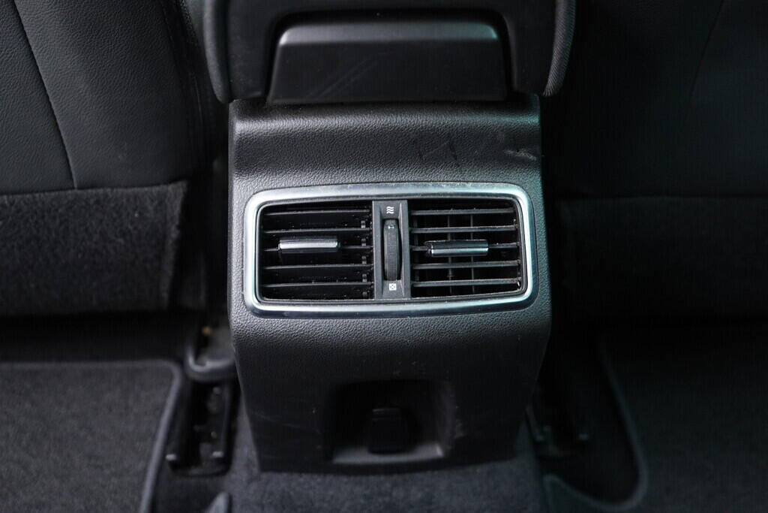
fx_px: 768
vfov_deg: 36.9
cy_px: 256
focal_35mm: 36
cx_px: 384
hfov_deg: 53.1
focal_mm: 24
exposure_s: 1/40
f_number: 2.8
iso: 1250
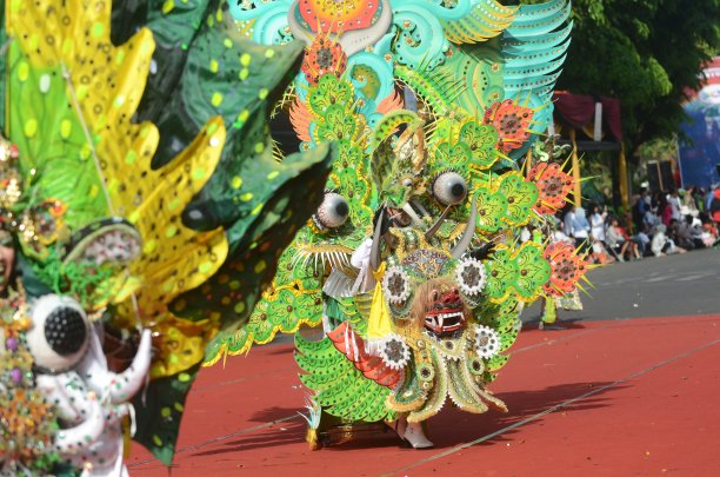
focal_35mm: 142
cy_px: 238
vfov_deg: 9.6
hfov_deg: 14.4
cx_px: 360
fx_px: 2843
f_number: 4
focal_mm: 95
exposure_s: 1/4000
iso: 500
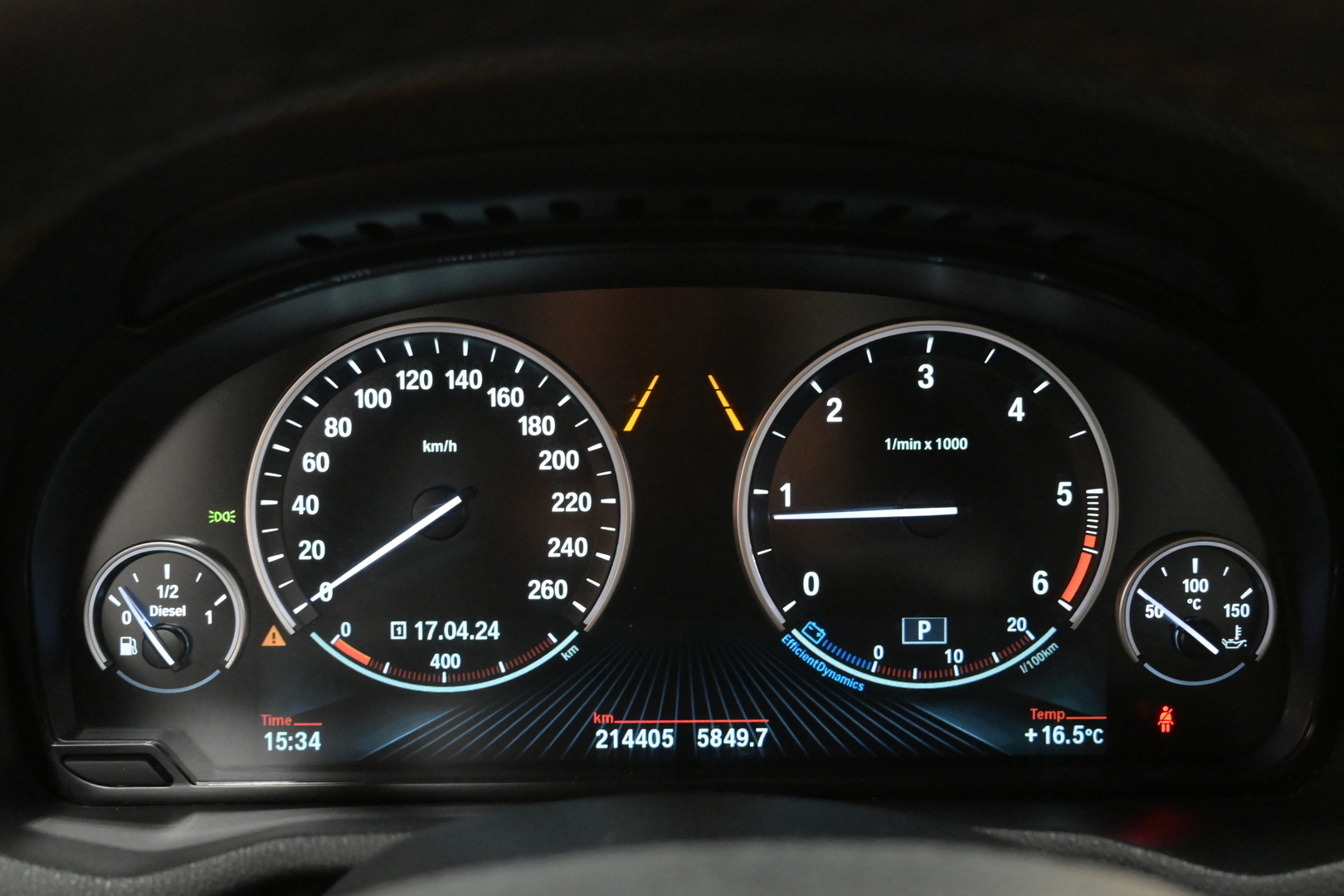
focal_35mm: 36
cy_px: 448
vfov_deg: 36.9
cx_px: 672
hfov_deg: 53.1
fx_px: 1344
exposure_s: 1/100
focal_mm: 24
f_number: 5
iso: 6400
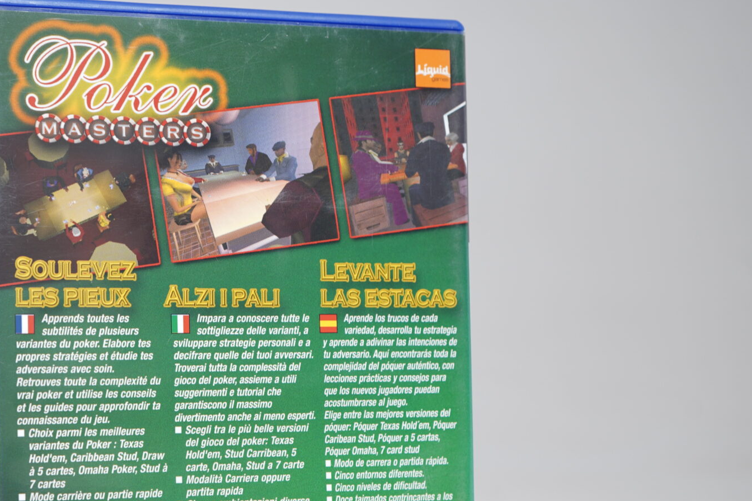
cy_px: 377
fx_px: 1671
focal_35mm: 80
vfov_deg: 17.0
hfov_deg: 25.2
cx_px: 222
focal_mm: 42
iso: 64
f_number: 5.6
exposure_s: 1/3
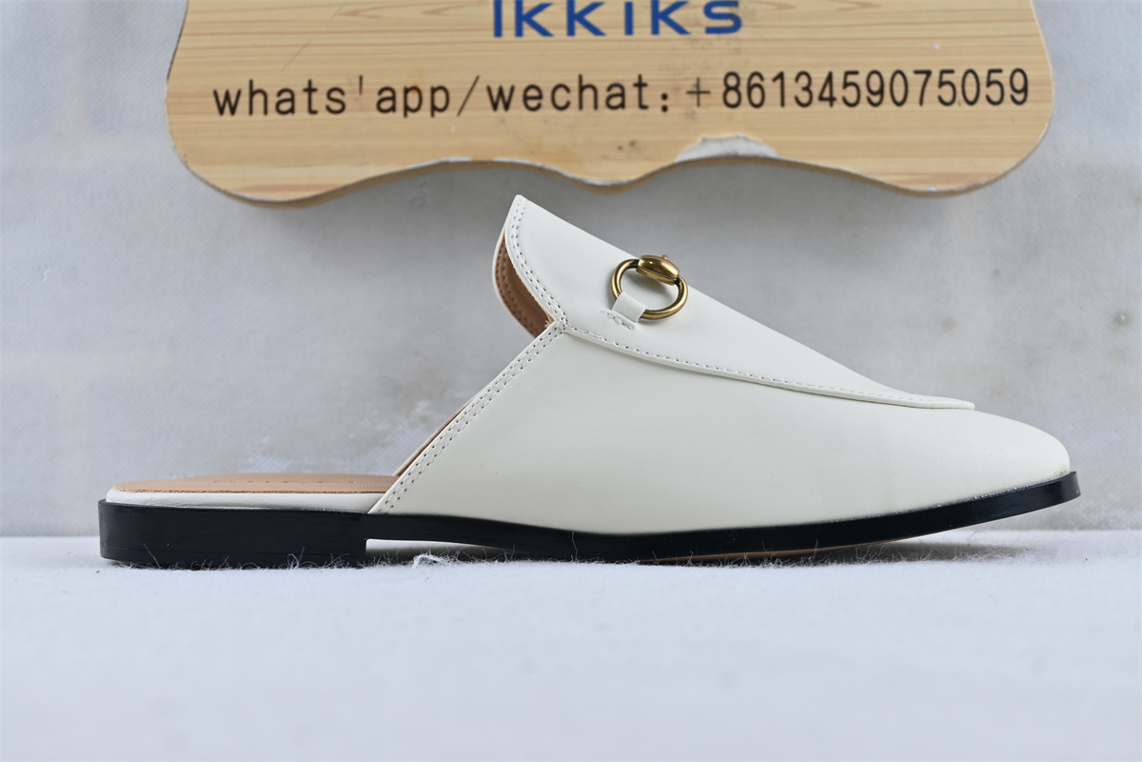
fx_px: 1808
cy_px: 381
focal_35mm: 57
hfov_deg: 35.1
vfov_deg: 23.8
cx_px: 571
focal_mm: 38
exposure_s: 1/40
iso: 100
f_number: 5.6
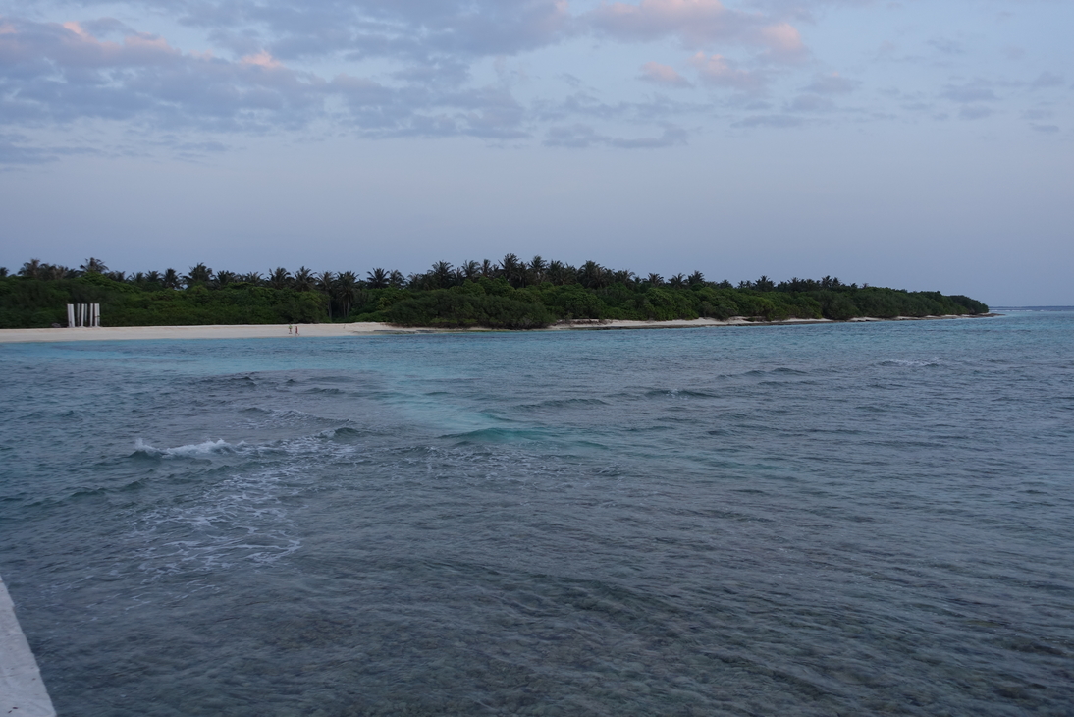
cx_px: 537
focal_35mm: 36
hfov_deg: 53.1
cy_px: 358
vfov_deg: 36.9
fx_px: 1074
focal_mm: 13.16
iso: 125
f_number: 3.2
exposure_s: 1/80
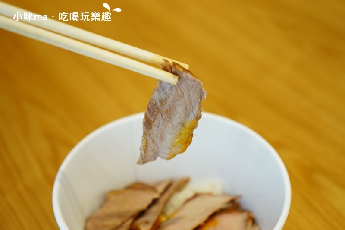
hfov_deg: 36.9
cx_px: 172
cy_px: 115
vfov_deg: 25.0
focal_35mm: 54
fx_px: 517
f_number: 5
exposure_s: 1/60
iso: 500
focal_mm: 54
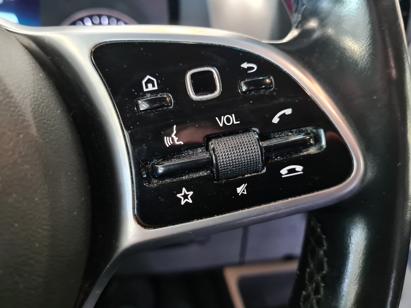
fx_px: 309
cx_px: 206
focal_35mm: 26
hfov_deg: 67.3
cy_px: 154
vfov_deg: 53.1
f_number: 1.8
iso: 1000
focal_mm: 5.4
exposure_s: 1/25
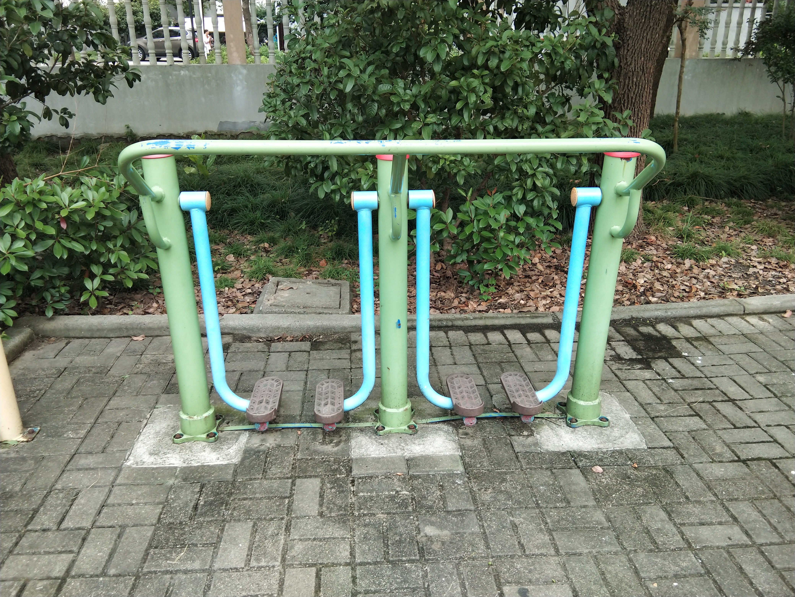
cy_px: 298
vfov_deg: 45.4
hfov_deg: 58.4
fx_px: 712
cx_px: 398
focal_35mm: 31
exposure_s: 1/186
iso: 50
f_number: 2.2
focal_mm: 3.69
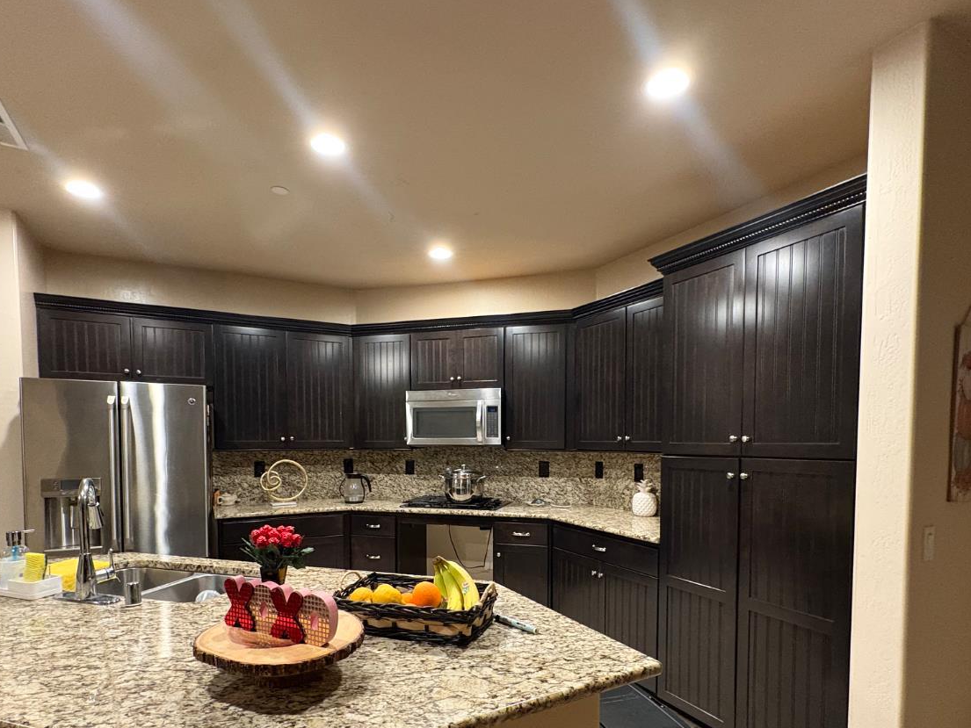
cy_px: 463
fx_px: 533
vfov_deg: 67.4
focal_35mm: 19
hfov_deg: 84.7
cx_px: 478
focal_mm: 2.22
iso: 640
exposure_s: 1/40
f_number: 2.2
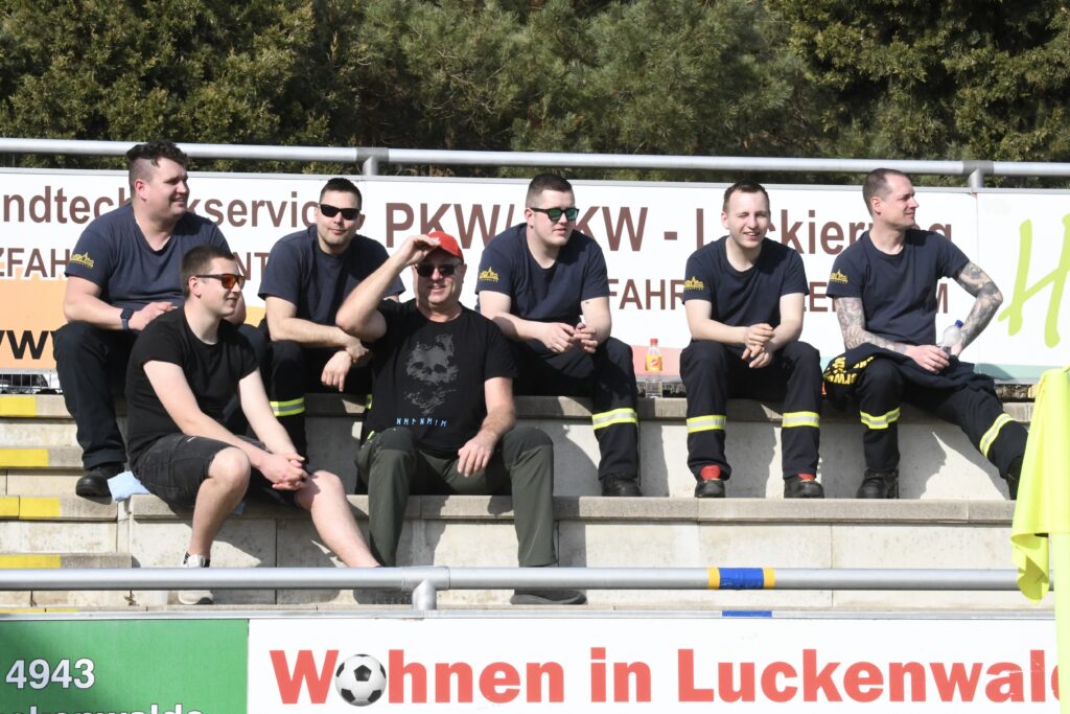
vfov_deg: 11.0
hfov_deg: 16.4
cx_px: 535
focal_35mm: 125
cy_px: 357
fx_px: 3716
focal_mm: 125
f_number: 25
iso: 8000
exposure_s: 1/1600
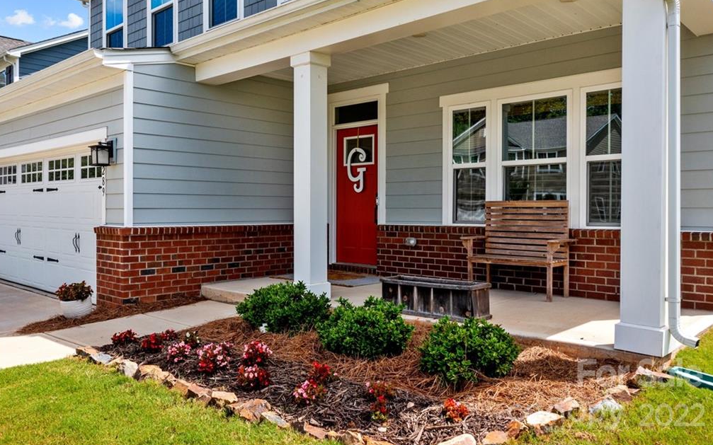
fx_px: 563
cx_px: 357
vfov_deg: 43.1
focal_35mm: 29
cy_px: 220
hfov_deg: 64.6
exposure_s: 1/400
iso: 100
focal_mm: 10.26
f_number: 5.6
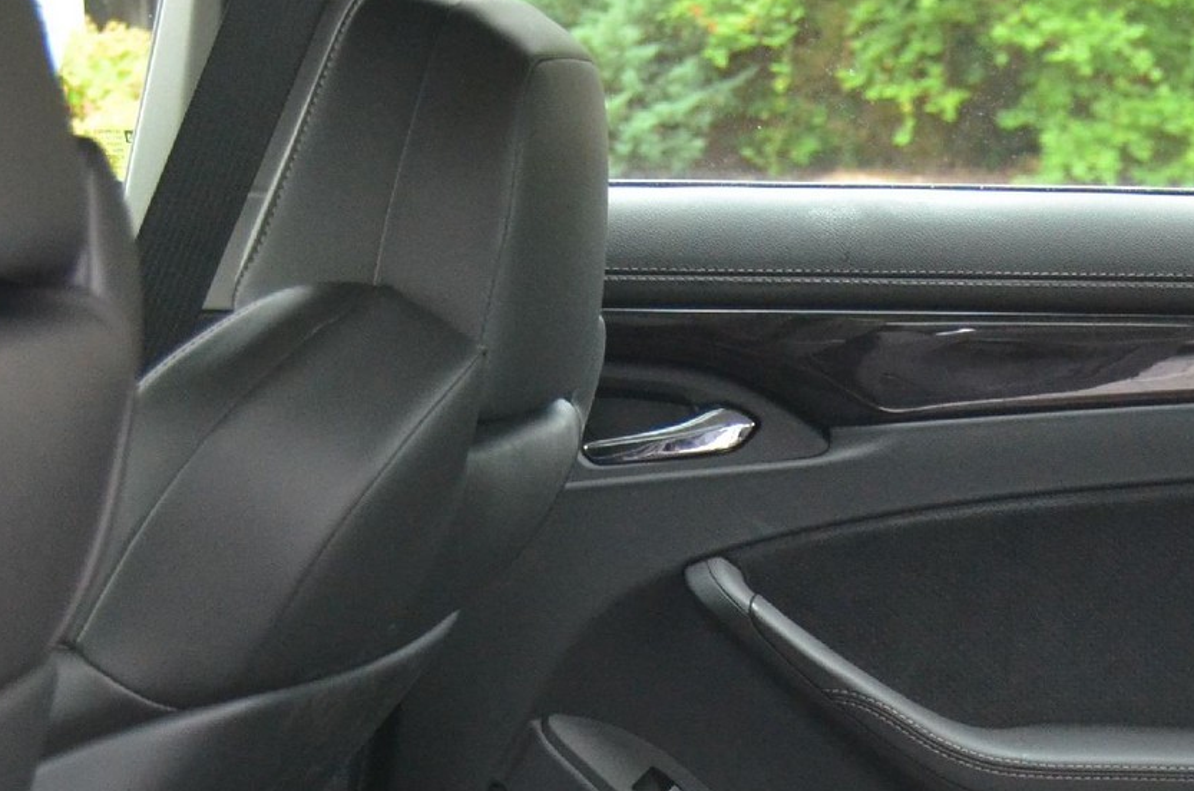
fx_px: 3575
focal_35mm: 108
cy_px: 1003
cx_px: 950
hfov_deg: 18.8
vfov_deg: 12.3
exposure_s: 1/160
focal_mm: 24
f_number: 3.8
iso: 1600
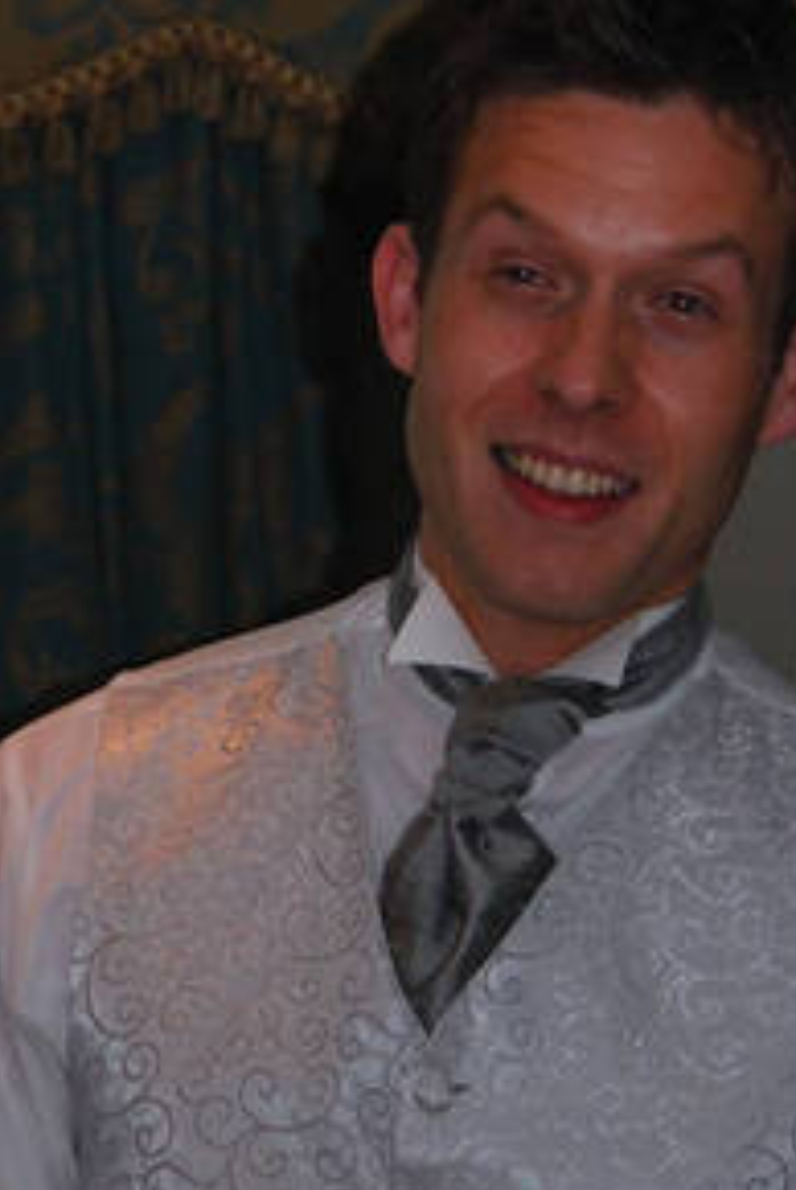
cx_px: 267
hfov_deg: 3.6
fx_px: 12579
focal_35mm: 380
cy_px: 382
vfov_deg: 5.4
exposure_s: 1/200
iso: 280
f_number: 5.6
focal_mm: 105
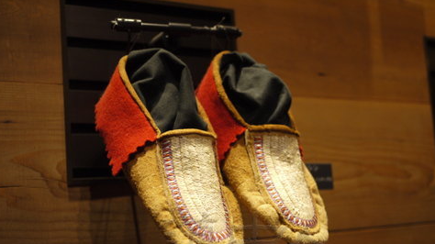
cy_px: 162
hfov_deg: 44.6
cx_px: 219
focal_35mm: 46
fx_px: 530
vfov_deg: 25.8
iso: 320
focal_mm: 20
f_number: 1.7
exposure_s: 1/60
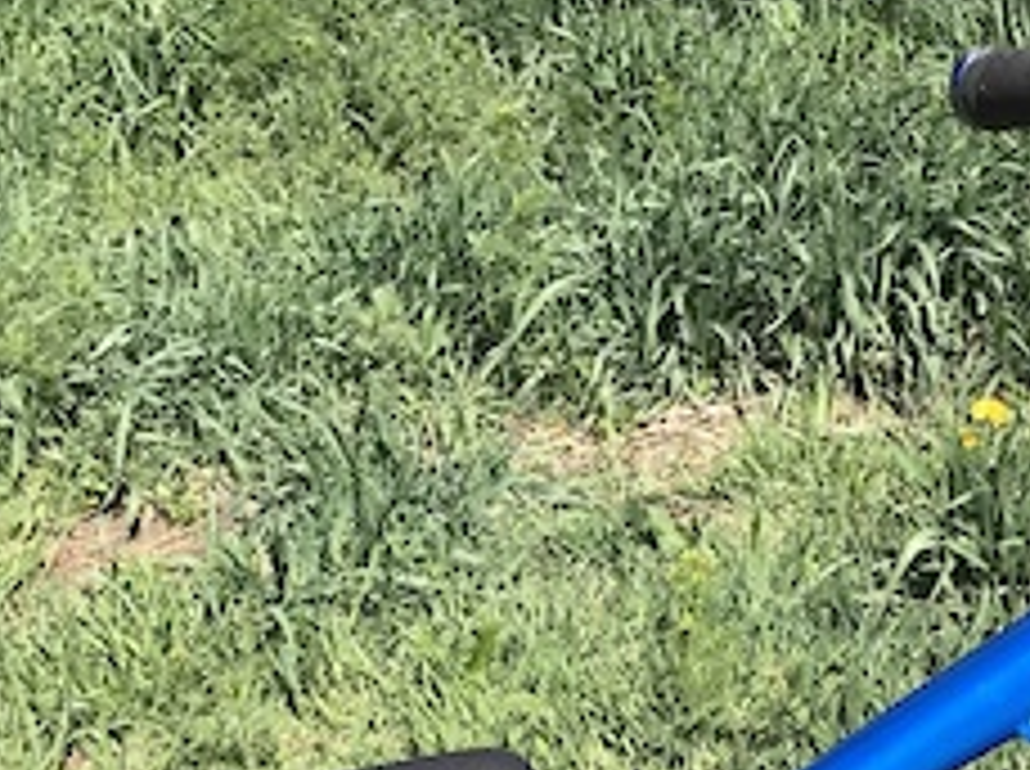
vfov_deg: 14.6
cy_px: 932
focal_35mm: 98
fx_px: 2911
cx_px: 783
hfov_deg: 19.9
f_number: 1.8
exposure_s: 1/1330
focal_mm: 3.99
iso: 20
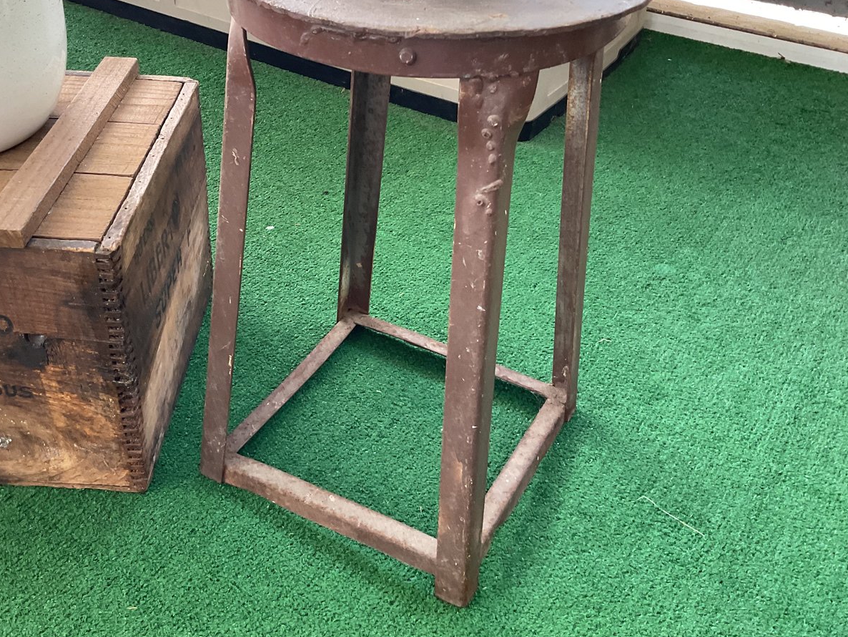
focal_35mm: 37
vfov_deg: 38.6
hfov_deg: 49.9
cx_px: 354
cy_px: 274
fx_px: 907
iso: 100
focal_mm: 3
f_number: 1.8
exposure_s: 1/60
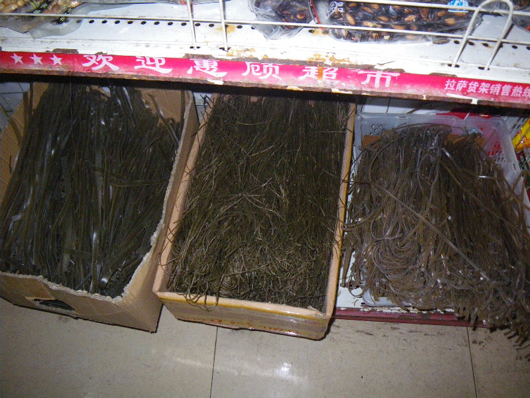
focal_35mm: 28
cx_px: 265
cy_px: 199
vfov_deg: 49.7
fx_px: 429
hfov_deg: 63.4
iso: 400
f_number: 3.5
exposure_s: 1/50
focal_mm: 5
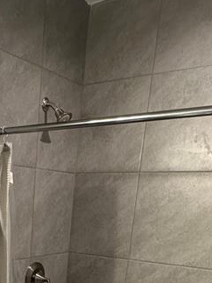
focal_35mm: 52
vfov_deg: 31.8
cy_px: 323
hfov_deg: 26.2
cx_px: -11
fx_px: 425
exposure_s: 1/60
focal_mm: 2.22
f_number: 2.2
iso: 160
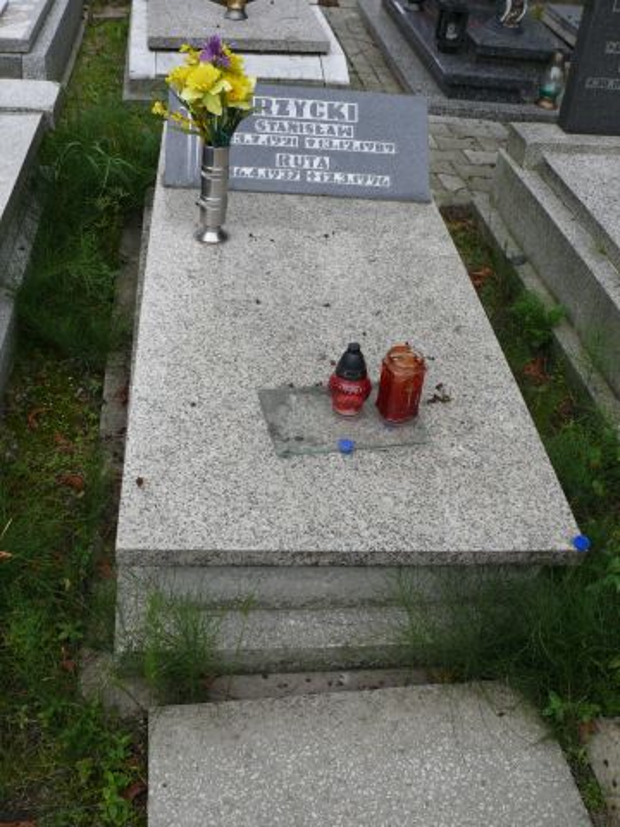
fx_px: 836
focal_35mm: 35
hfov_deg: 40.7
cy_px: 414
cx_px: 310
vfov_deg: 52.6
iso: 100
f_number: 4
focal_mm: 7.4
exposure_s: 1/160
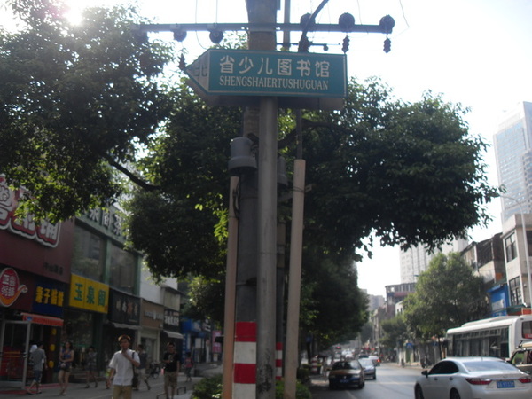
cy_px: 200
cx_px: 266
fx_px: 523
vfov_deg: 41.8
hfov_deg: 54.0
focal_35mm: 34
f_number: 7
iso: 80
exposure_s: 1/125
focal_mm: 6.3
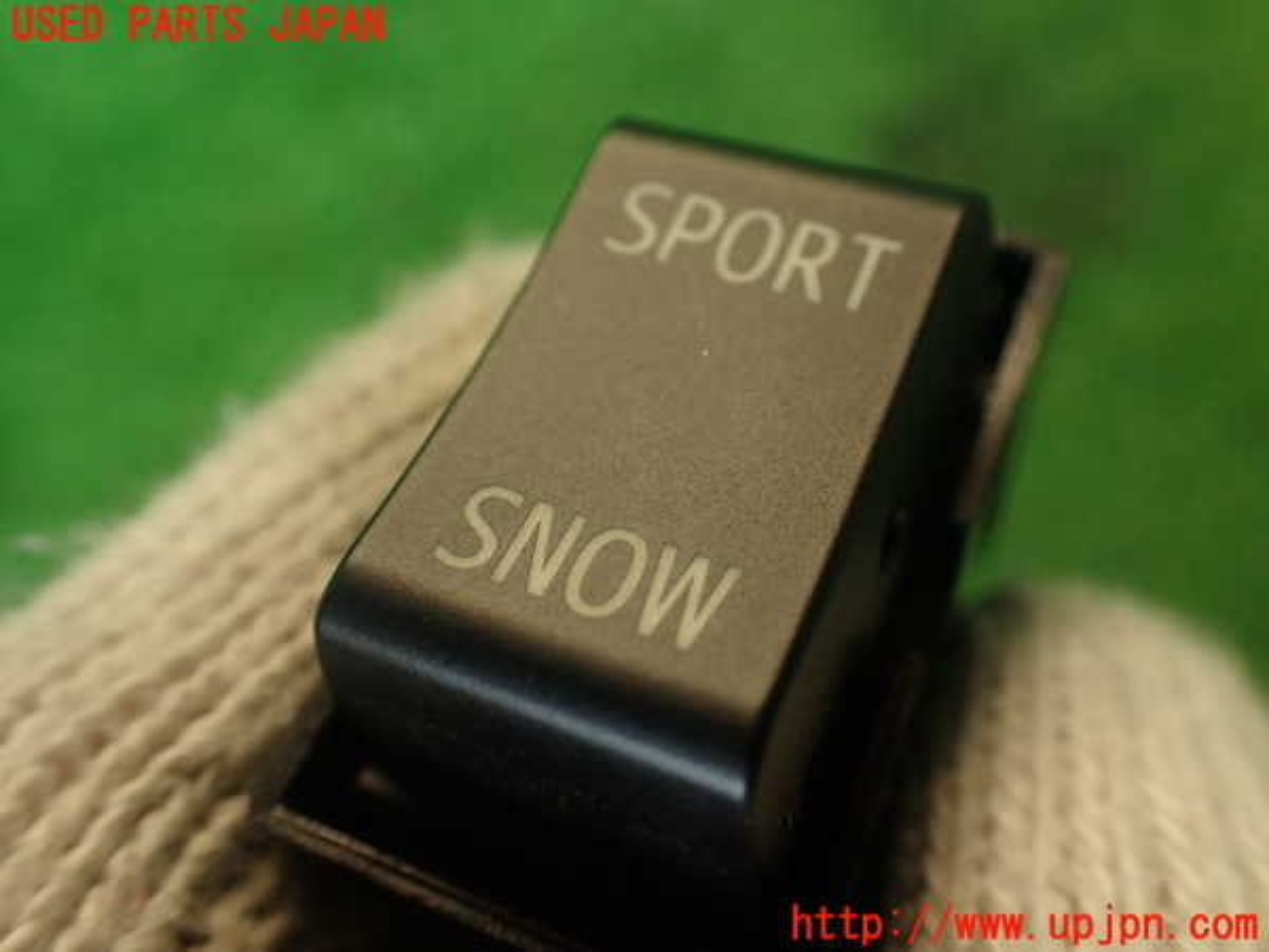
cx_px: 634
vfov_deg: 44.2
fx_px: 1173
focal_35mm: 32
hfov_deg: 56.8
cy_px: 476
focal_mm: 5.79
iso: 200
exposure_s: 1/40
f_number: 2.4
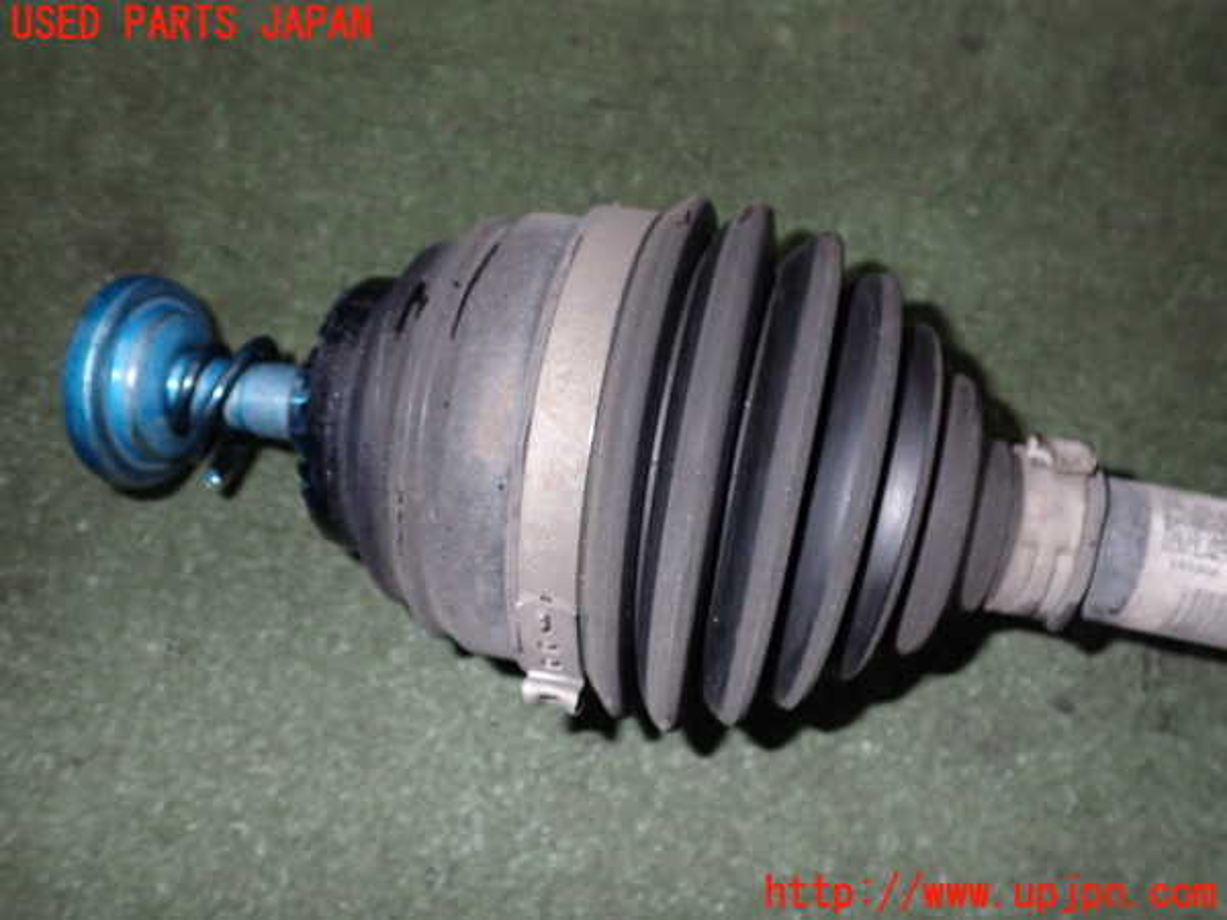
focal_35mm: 30
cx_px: 614
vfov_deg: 46.8
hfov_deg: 60.0
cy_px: 460
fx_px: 1063
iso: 320
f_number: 6.3
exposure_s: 1/30
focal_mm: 5.4
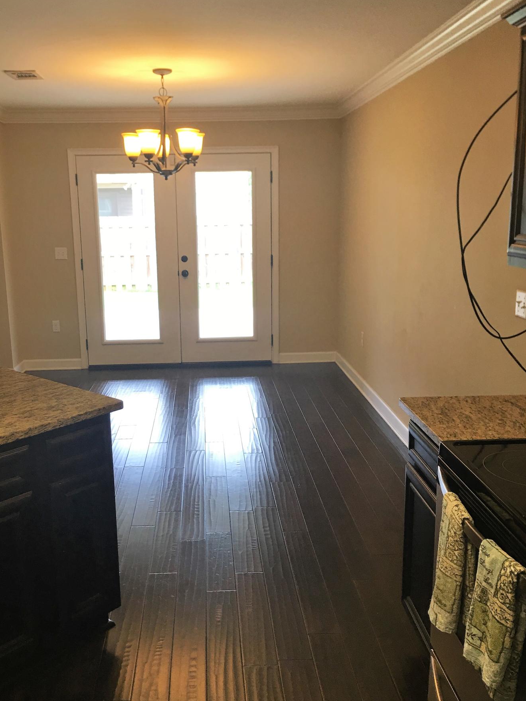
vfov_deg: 55.4
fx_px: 669
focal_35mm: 33
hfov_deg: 42.8
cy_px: 350
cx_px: 229
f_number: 2.2
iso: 25
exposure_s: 1/30
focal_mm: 4.15
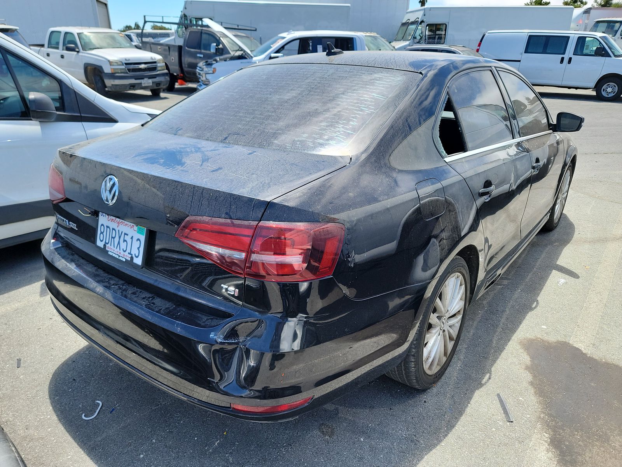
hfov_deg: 71.6
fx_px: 431
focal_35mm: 24
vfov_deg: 56.8
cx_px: 311
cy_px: 234
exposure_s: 1/284
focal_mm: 6.7
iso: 50
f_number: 1.8
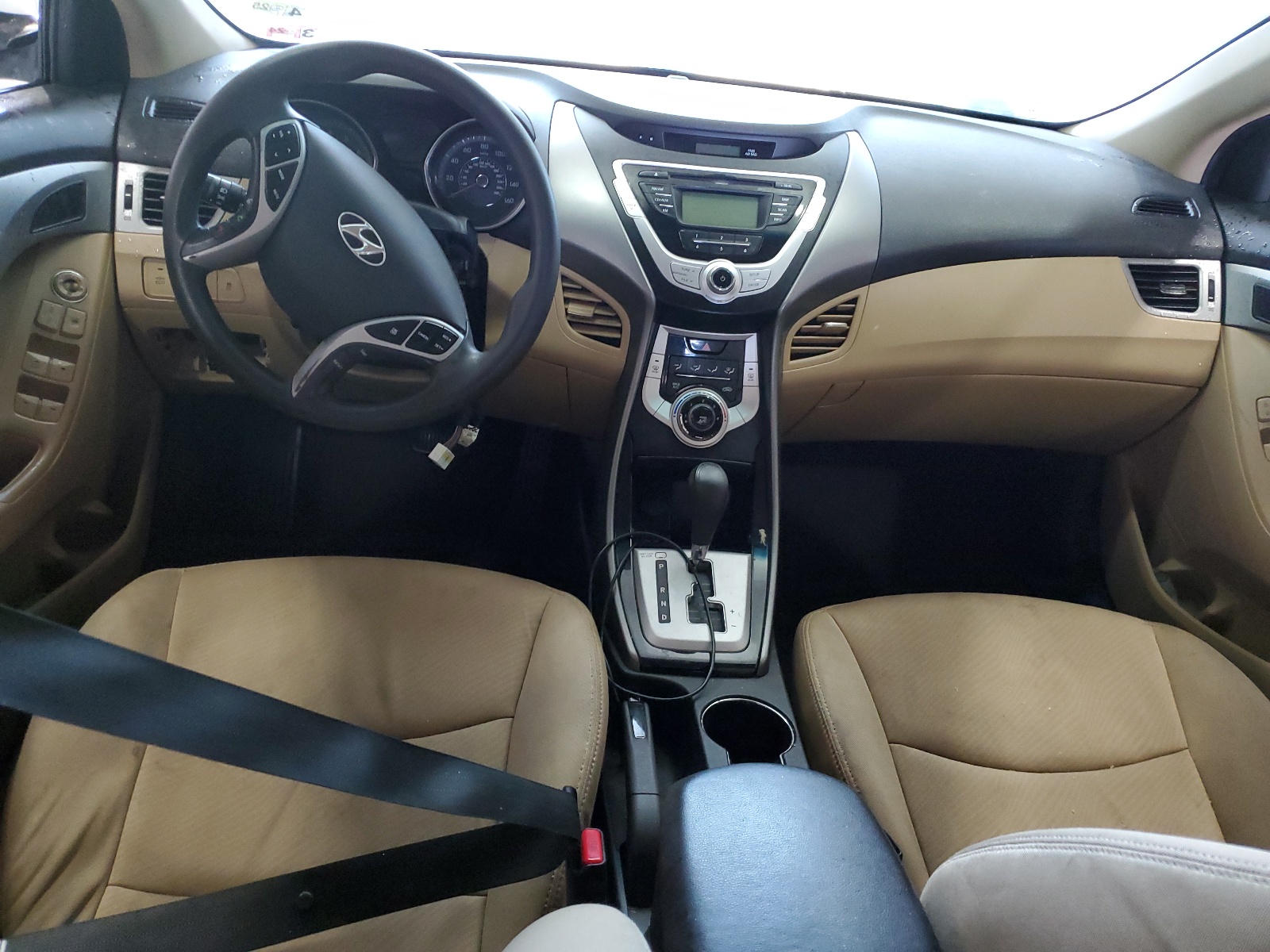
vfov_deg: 53.1
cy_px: 476
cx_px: 635
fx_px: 954
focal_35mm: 26
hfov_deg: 67.3
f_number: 1.5
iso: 351
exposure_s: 1/60.2
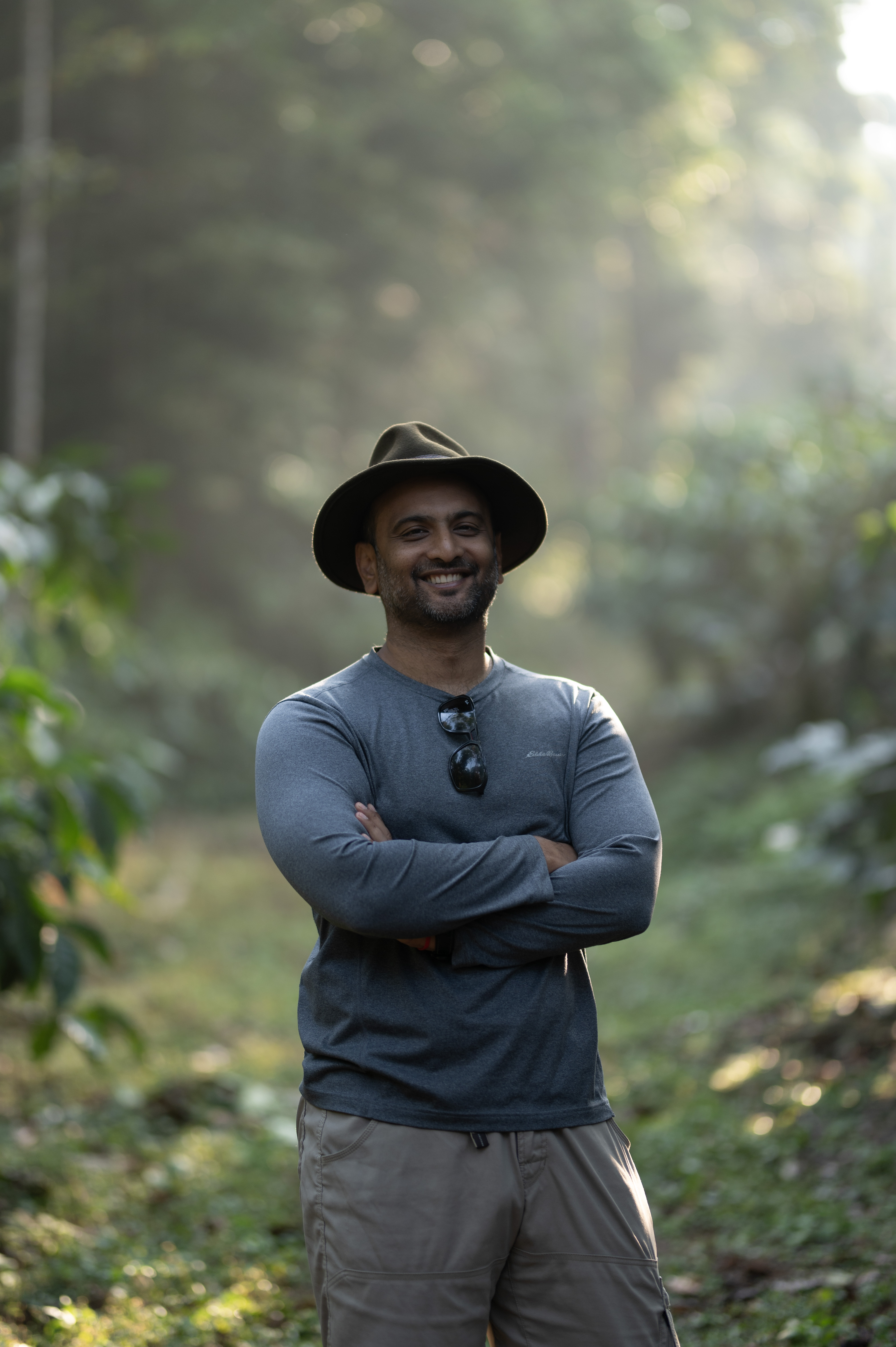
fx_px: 3177
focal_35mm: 85
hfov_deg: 16.1
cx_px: 448
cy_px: 674
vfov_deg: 23.9
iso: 200
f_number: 1.4
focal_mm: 85
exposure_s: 1/640
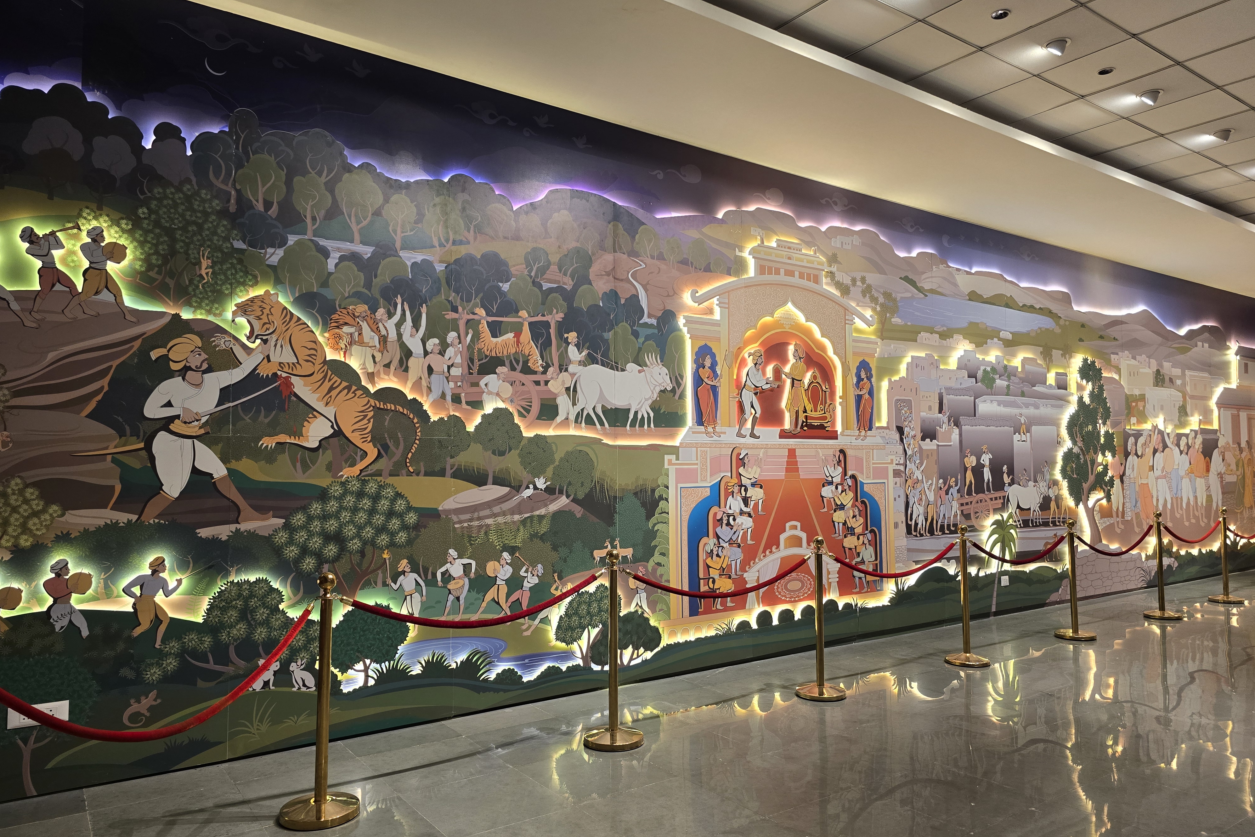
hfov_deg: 73.7
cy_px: 435
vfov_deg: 53.1
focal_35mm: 24
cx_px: 627
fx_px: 837
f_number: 1.7
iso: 160
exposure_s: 1/100
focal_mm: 6.3
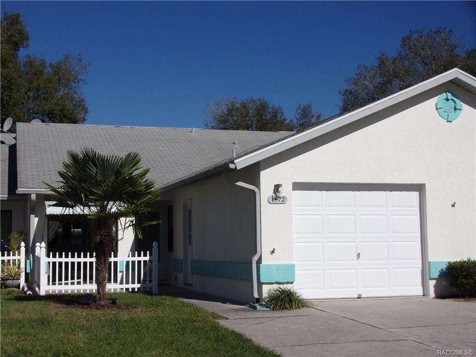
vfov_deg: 31.5
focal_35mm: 46
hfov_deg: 41.2
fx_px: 633
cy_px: 178
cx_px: 238
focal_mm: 8.3
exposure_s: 1/200
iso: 80
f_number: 13.71
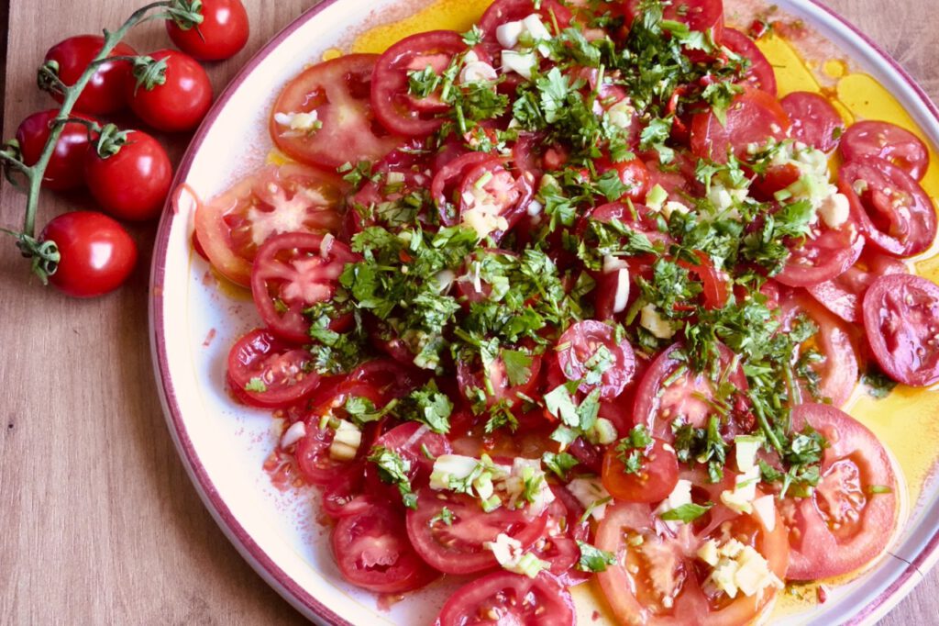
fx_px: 1225
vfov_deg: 28.6
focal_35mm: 47
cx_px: 470
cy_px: 313
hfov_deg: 41.9
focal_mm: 17.53
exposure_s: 1/50
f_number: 8
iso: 2500
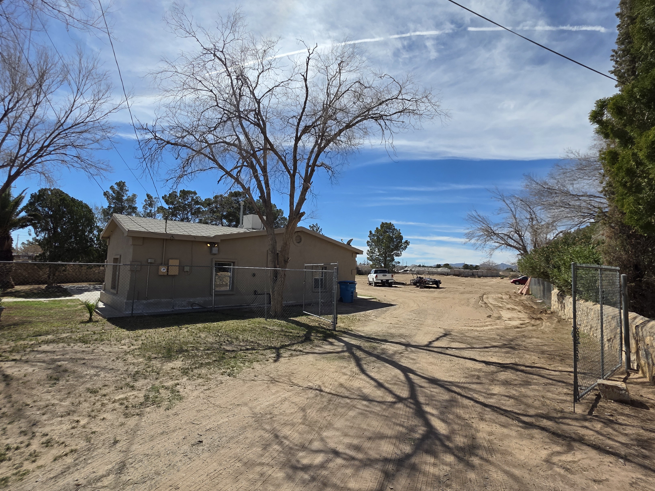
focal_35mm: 16
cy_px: 238
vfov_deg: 78.1
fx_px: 303
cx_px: 299
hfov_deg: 94.3
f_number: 1.9
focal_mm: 2.2
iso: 40
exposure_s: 1/3531
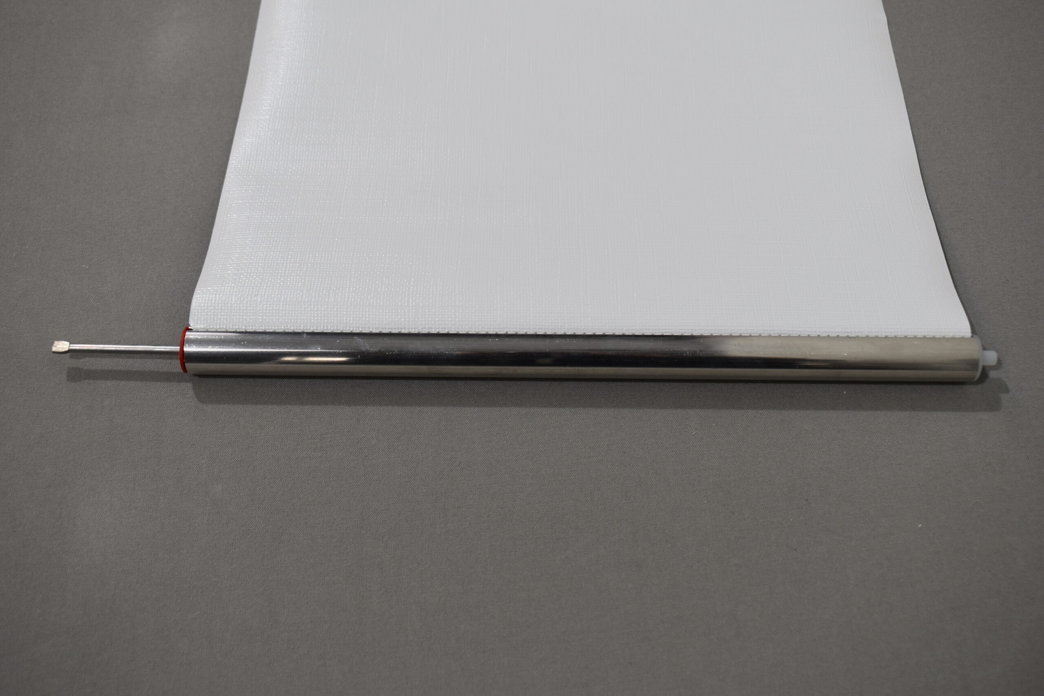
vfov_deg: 33.0
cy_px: 348
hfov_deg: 47.9
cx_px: 522
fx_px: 1174
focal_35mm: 40
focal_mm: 27
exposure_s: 1/125
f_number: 5.6
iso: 320
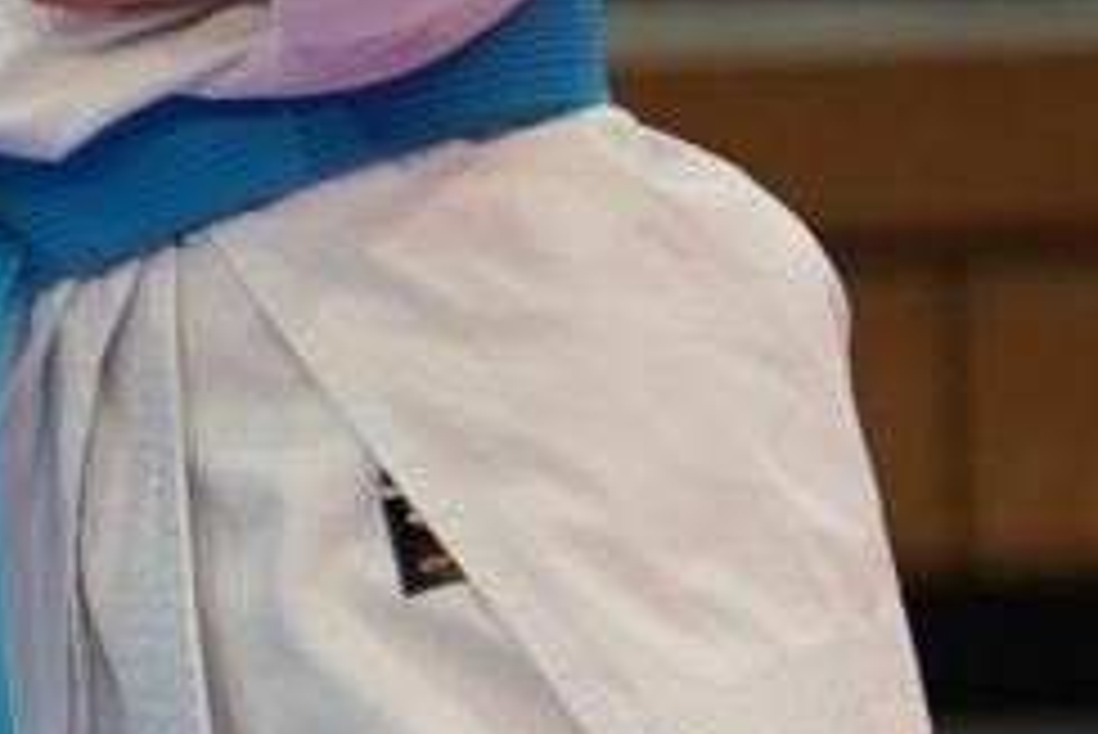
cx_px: -2758
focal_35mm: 973
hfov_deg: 2.1
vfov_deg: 1.4
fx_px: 29693
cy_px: 392
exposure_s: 1/500
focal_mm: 132
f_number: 2.8
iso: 800
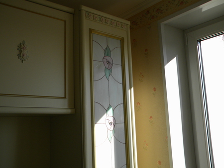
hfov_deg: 51.3
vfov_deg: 39.7
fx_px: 233
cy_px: 84
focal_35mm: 36
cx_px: 112
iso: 91
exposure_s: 1/500
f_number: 3.7
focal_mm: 6.4
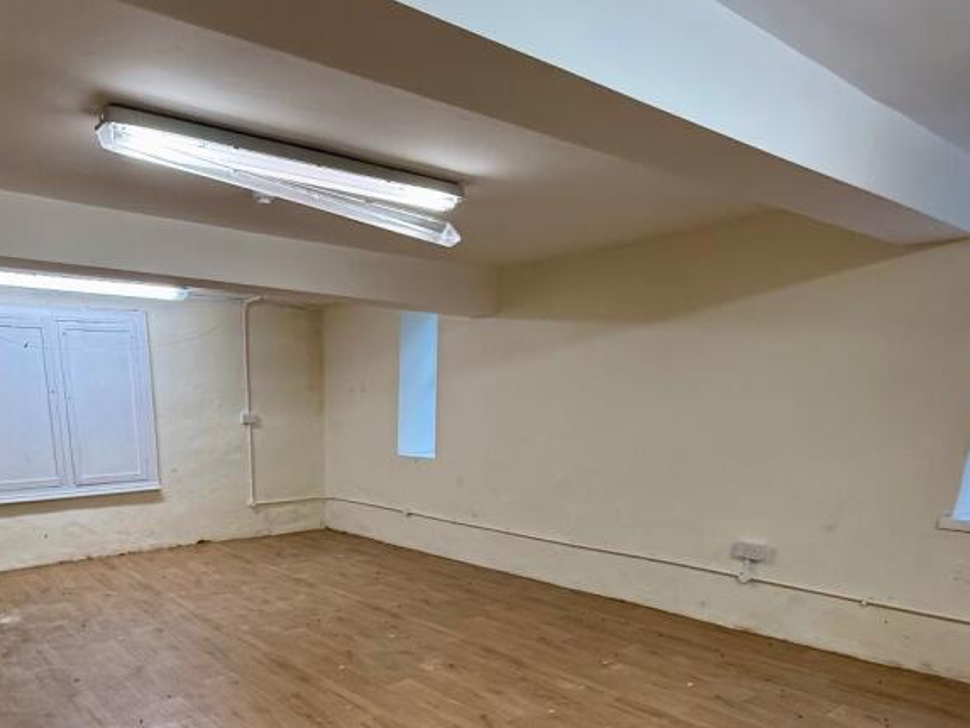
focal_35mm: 25
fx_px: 701
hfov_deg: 67.7
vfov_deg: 51.5
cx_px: 333
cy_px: 582
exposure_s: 1/100
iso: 125
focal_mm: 2.22
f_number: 2.2
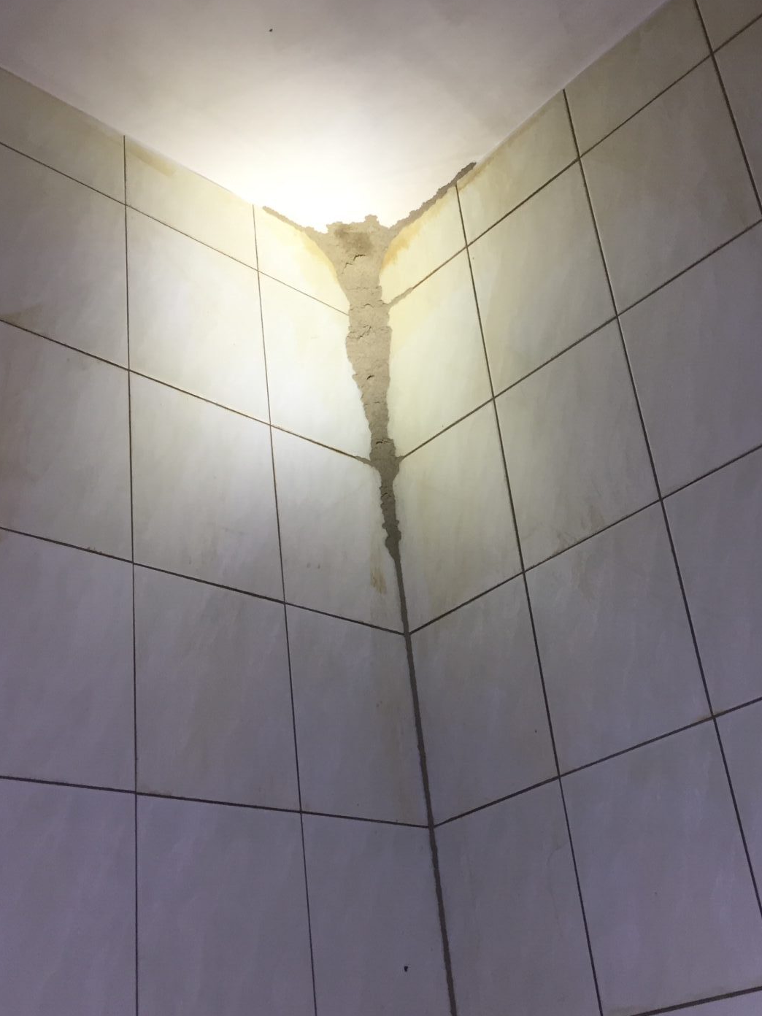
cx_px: 463
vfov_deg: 46.7
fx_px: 1174
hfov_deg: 35.8
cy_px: 561
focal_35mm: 40
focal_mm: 4.15
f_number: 2.2
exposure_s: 1/40
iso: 32
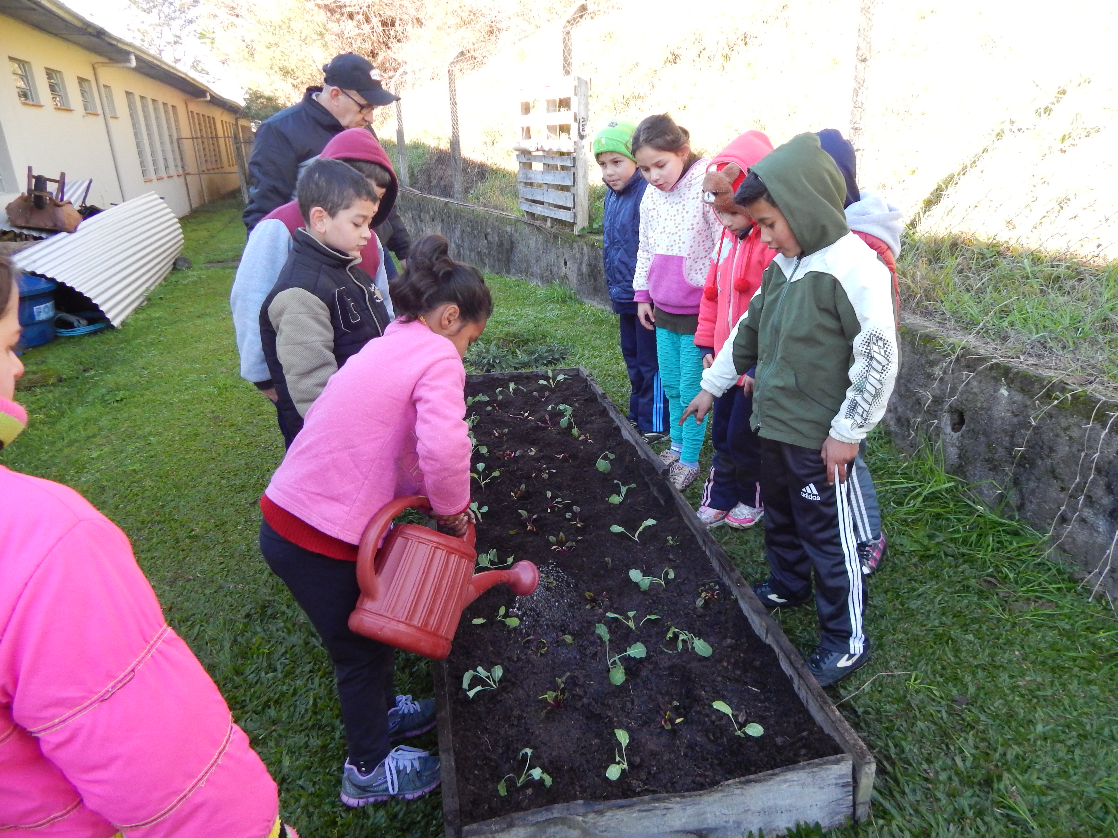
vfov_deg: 58.9
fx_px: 743
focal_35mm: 23
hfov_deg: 73.9
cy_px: 419
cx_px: 559
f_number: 3
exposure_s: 1/250
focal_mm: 4
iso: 400
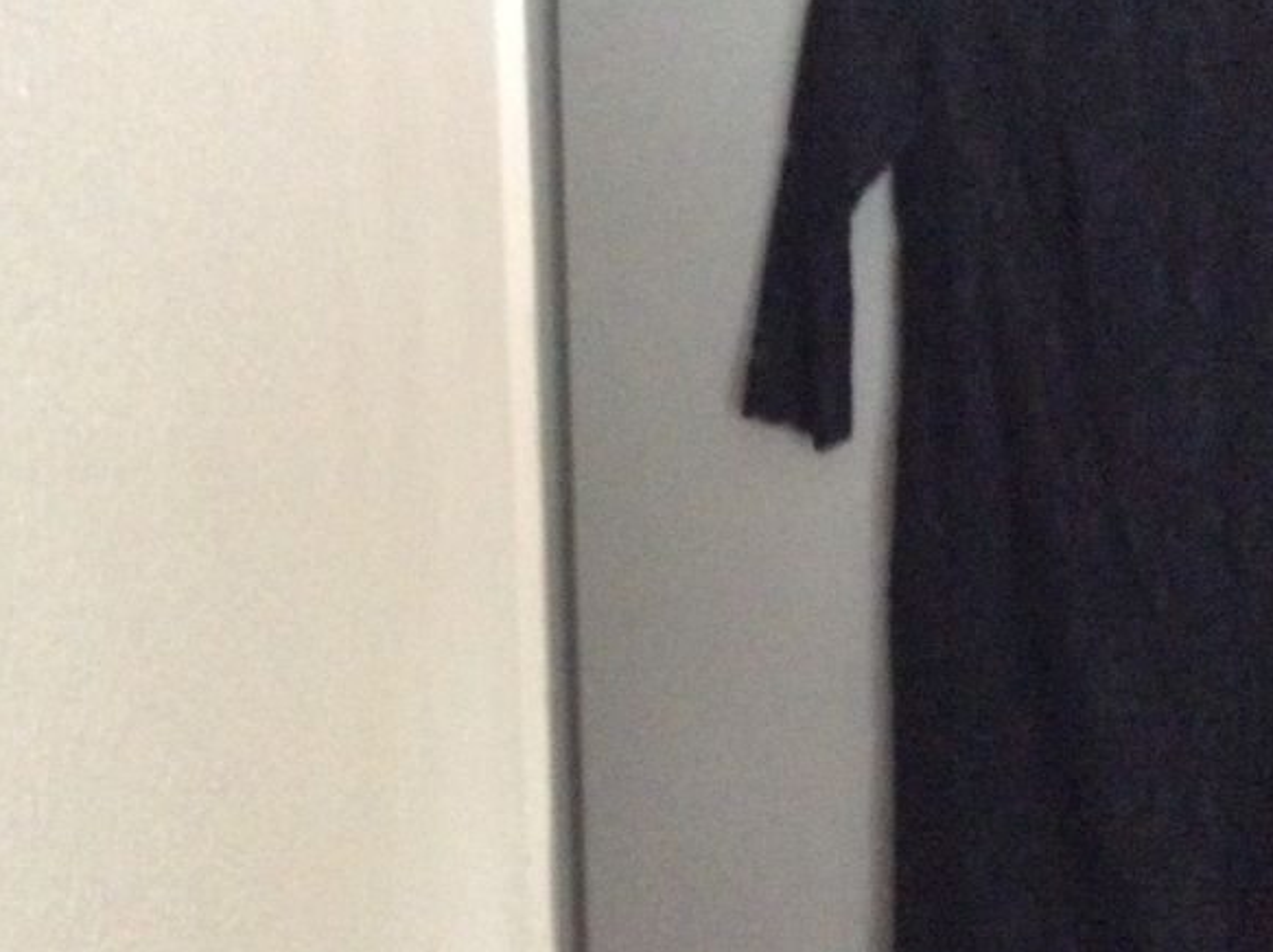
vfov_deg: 26.5
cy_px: 458
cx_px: 757
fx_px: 2020
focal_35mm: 55
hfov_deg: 34.9
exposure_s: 1/17
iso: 640
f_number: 2.4
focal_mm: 3.3
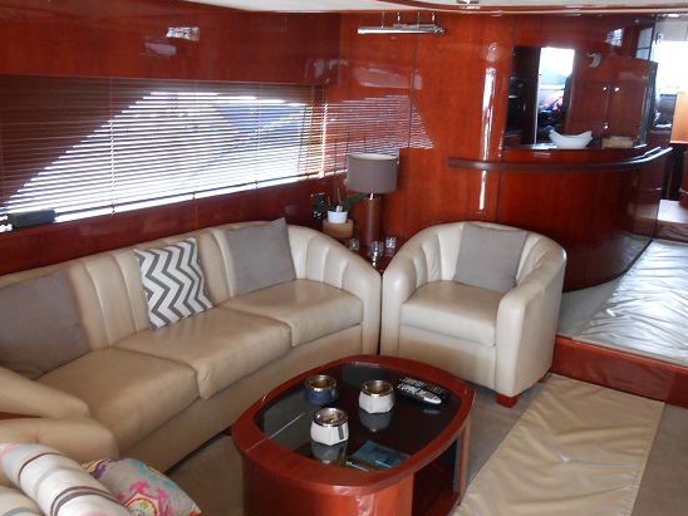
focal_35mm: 31
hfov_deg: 58.2
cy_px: 245
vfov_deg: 45.4
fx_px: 616
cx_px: 379
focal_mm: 4.6
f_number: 3.5
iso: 200
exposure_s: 1/30
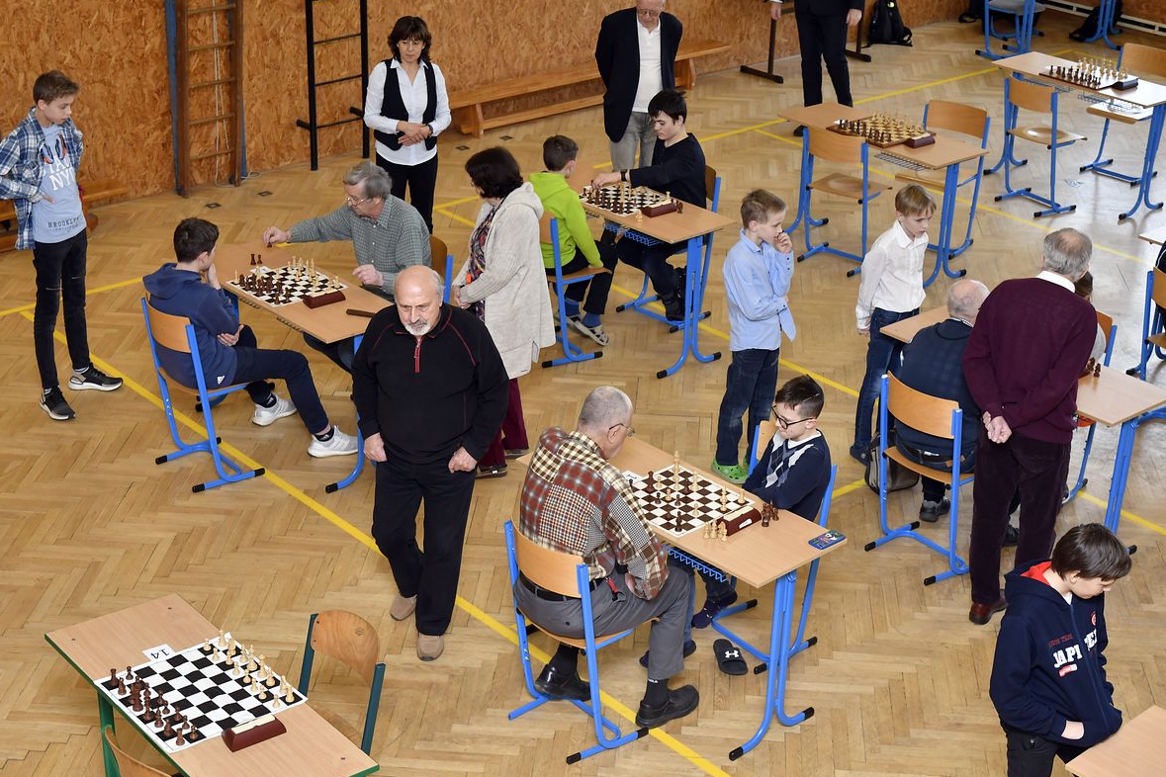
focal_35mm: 58
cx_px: 586
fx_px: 1878
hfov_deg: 34.5
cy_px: 386
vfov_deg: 23.4
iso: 1250
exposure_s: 1/160
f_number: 6.3
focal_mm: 38
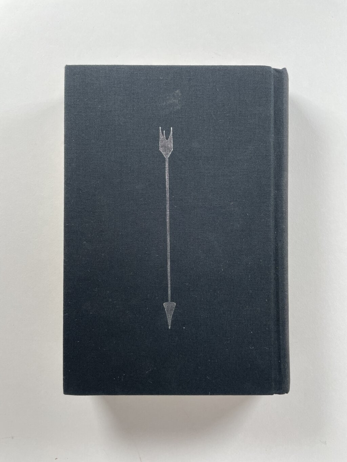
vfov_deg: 67.3
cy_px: 231
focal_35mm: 26
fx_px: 347
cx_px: 174
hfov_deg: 53.1
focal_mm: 4.2
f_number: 1.6
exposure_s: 1/121
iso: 80
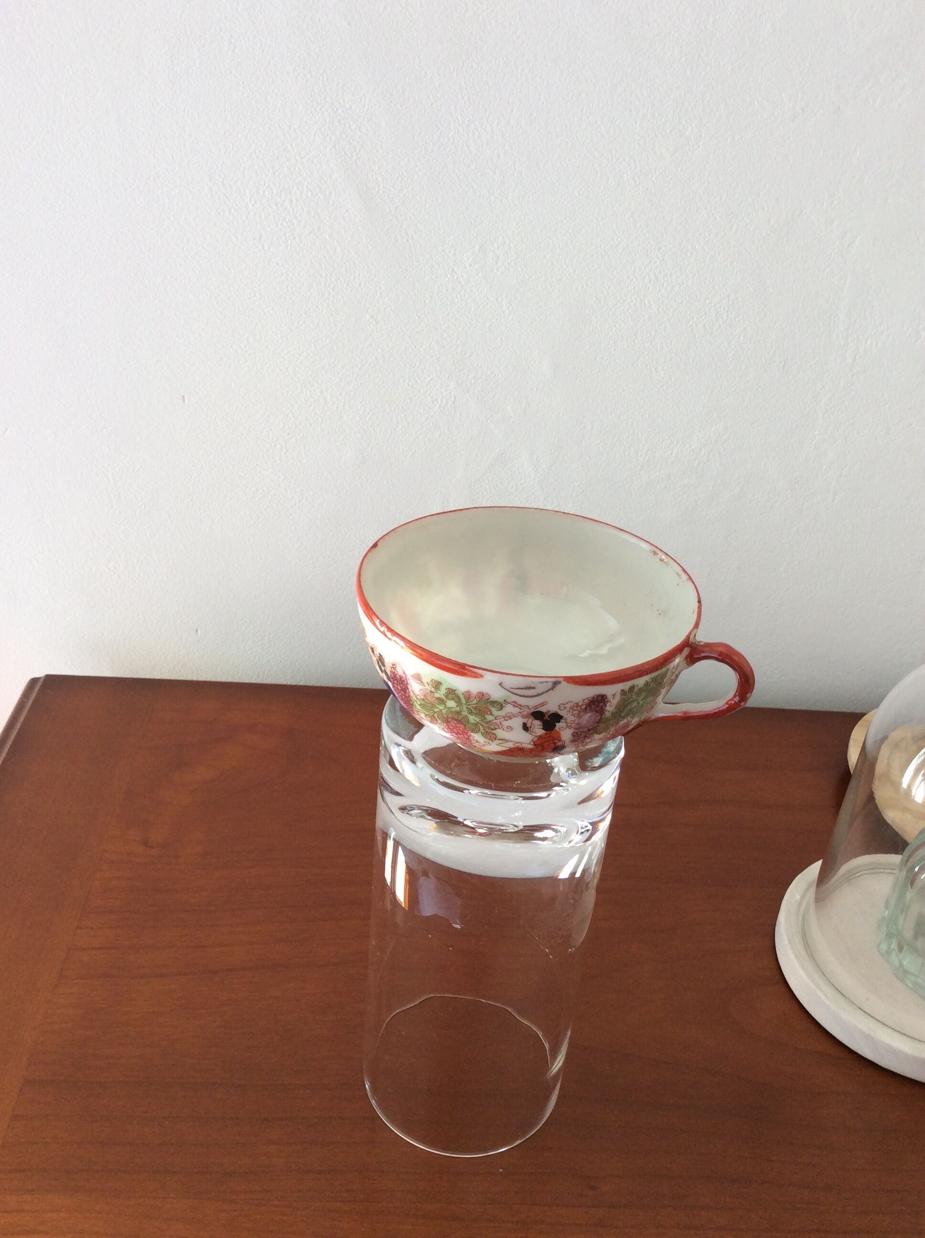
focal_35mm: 32
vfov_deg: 56.9
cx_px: 462
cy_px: 619
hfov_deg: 44.1
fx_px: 1143
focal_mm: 3.3
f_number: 2.4
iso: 40
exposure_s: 1/50
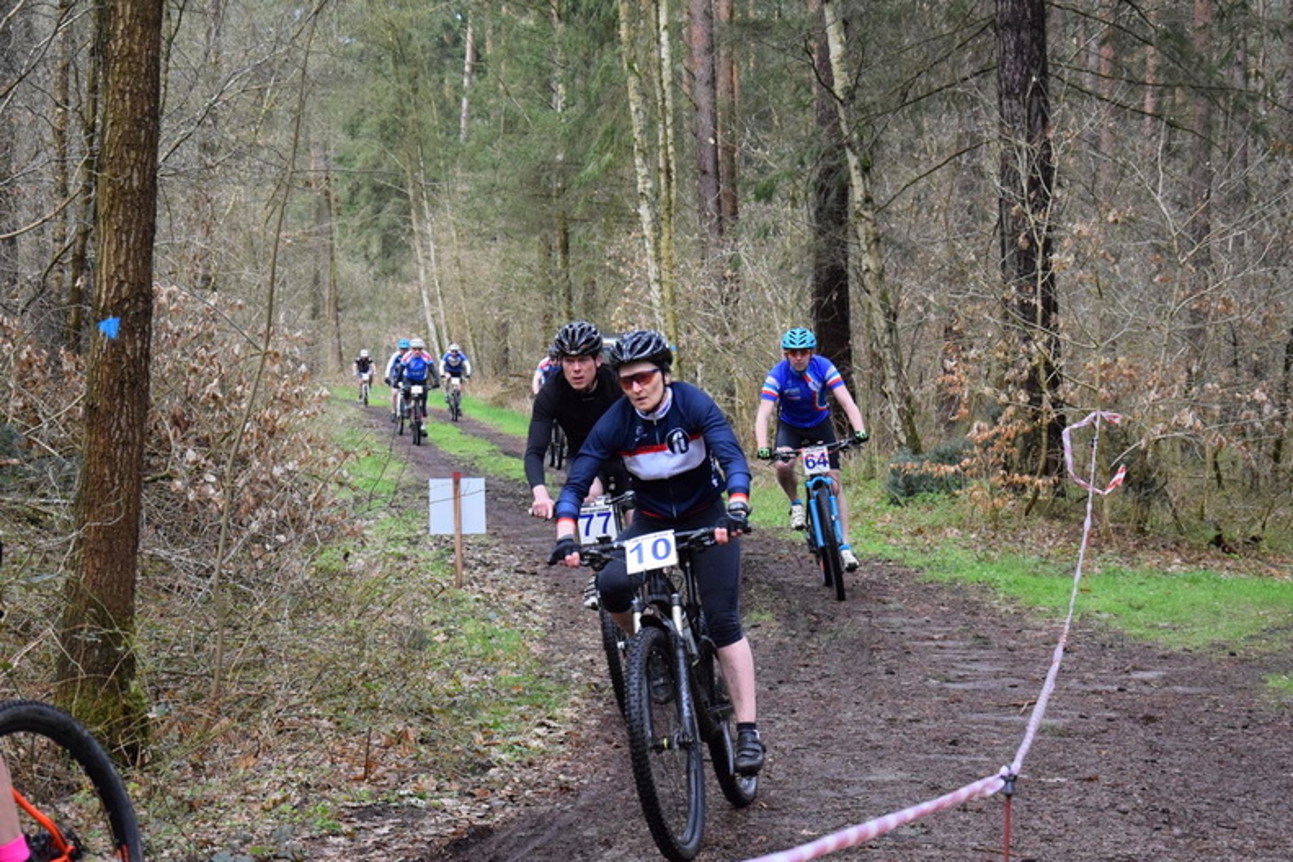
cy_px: 431
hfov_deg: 26.0
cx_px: 646
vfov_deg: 17.5
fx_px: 2801
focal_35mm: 78
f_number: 6.3
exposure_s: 1/1600
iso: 4000
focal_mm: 52
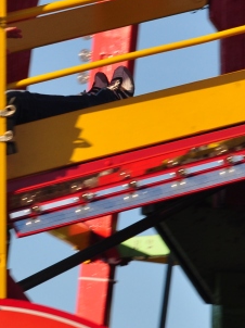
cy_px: 73
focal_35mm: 764
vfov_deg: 2.6
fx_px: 7220
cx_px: -184
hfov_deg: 1.9
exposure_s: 1/160
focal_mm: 160
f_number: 7.1
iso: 200
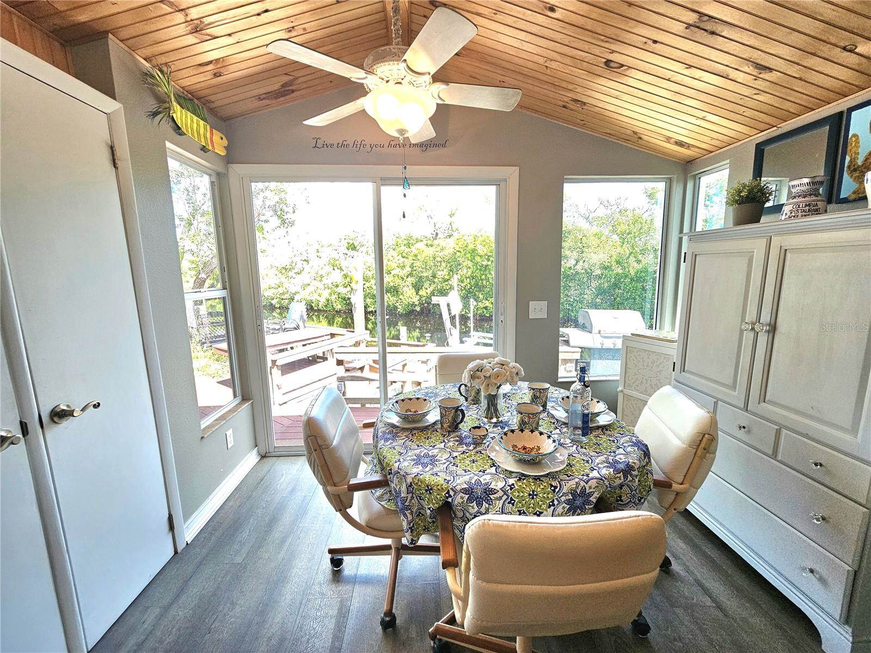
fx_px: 327
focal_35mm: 13
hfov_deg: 106.2
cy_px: 326
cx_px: 436
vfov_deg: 89.9
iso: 64
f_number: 2.2
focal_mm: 2.2
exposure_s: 1/120
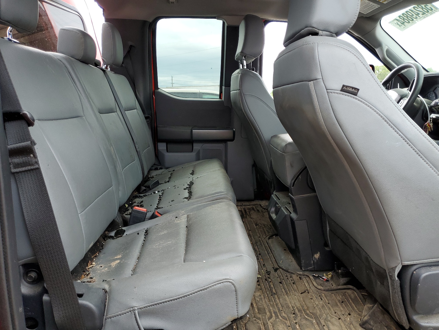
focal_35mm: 26
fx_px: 330
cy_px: 165
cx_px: 220
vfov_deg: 53.1
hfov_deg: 67.3
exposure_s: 1/250
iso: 50
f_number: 1.5
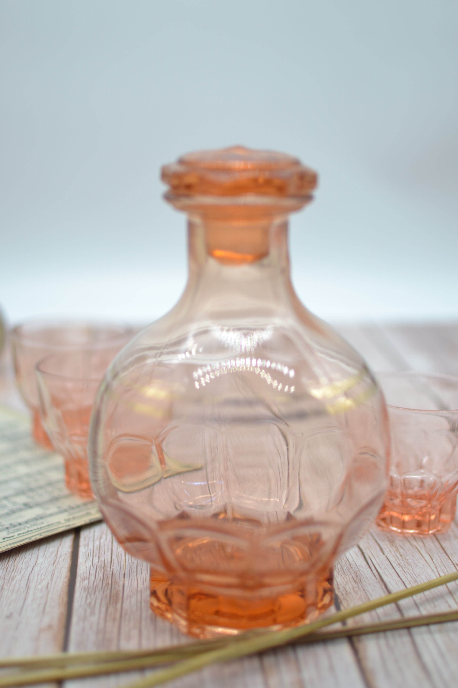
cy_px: 344
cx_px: 229
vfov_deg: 37.9
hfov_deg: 25.8
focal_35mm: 52
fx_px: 1002
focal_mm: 35
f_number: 1.8
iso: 100
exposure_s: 1/400
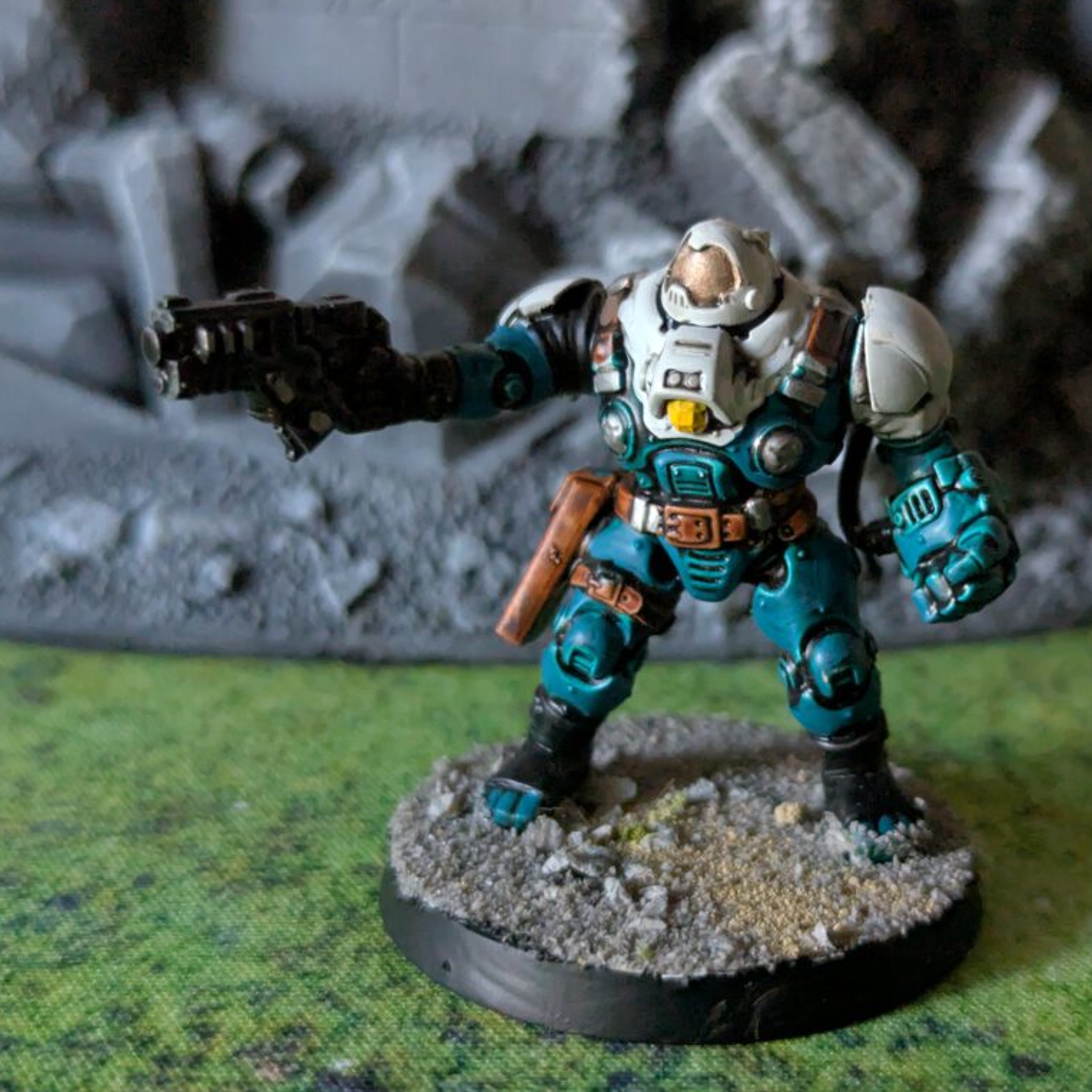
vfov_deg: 30.0
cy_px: 547
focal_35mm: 57
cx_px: 647
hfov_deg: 30.0
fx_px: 2034
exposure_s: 1/89.5
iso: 1300
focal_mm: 6.81
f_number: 1.85
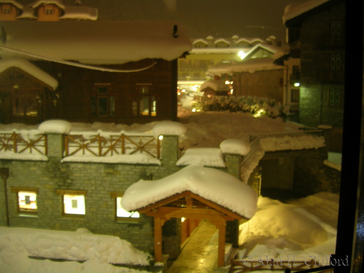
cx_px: 182
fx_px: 368
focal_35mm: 35
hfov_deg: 52.6
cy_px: 136
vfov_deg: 40.7
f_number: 2.8
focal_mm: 5.4
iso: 50
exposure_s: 2
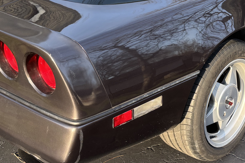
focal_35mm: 64
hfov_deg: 31.3
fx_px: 436
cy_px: 57
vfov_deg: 21.2
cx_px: 145
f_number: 1.6
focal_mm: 5.96
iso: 50
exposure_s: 1/337
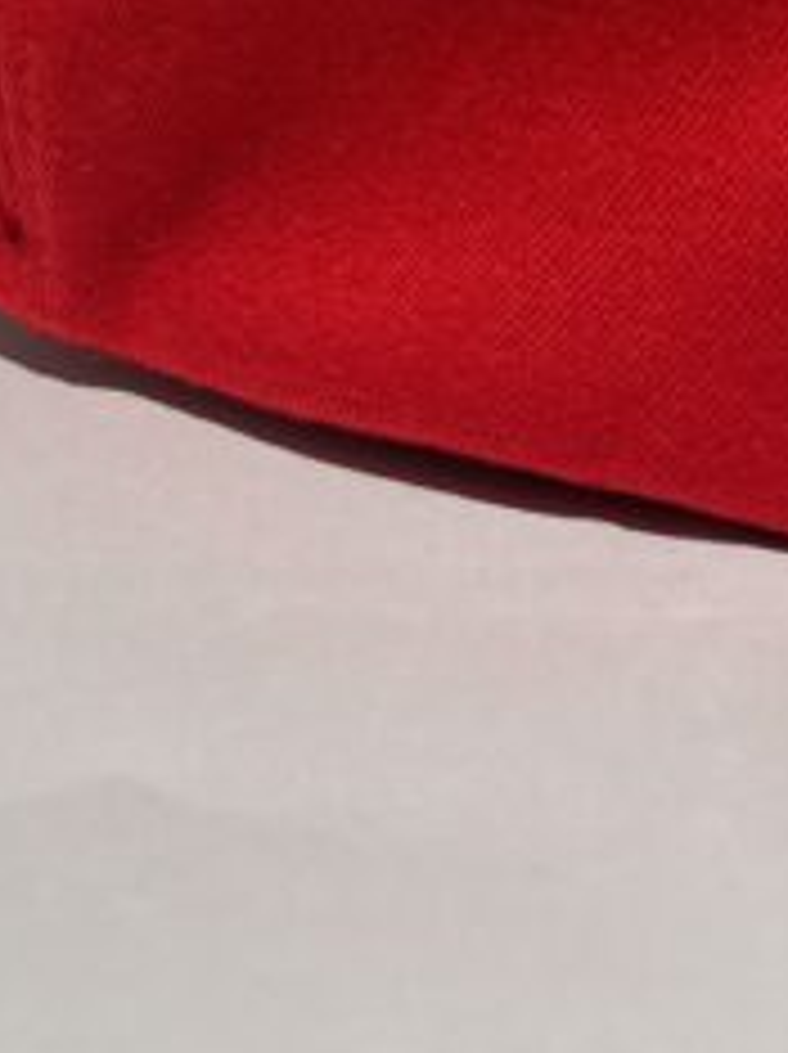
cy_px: -585
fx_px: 2706
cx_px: 513
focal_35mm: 89
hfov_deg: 16.5
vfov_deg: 19.0
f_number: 1.6
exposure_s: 1/244
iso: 50
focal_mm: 5.1
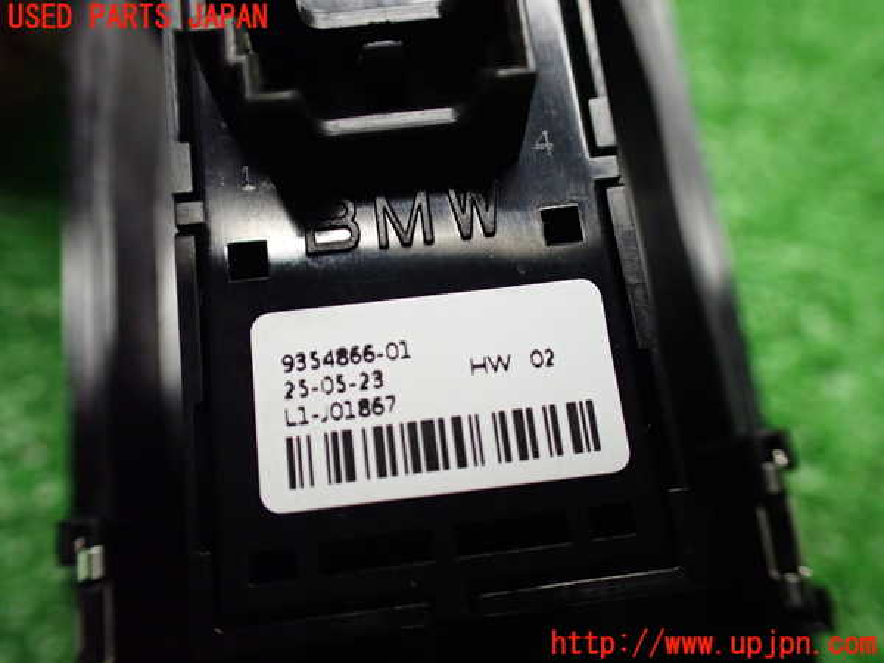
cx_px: 442
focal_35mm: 30
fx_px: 766
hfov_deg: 60.0
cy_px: 332
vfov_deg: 46.8
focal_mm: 5.4
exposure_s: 1/125
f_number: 2.3
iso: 800
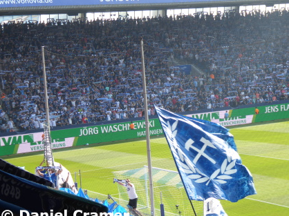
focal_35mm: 97
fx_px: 809
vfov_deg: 15.2
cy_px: 108
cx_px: 153
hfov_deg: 20.2
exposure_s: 1/125
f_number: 4.9
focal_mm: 16.1
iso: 80
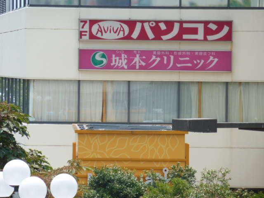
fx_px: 2288
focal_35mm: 300
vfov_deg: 5.0
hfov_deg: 6.6
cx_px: 132
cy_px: 99
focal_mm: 49.2
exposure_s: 1/500
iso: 160
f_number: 4.9
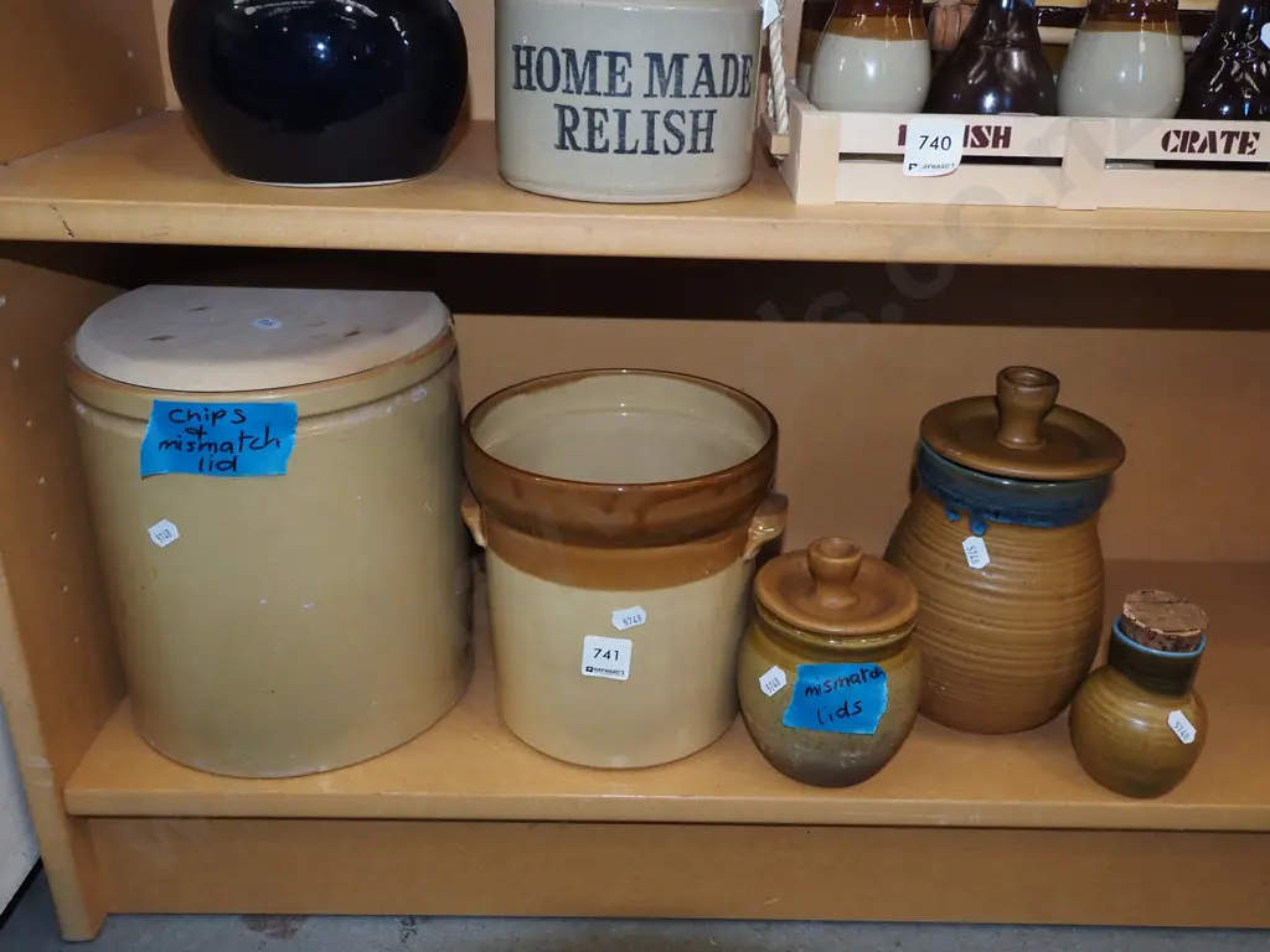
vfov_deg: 46.8
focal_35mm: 30
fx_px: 1101
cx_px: 635
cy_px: 476
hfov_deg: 60.0
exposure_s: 1/160
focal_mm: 15
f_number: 5.6
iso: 1600
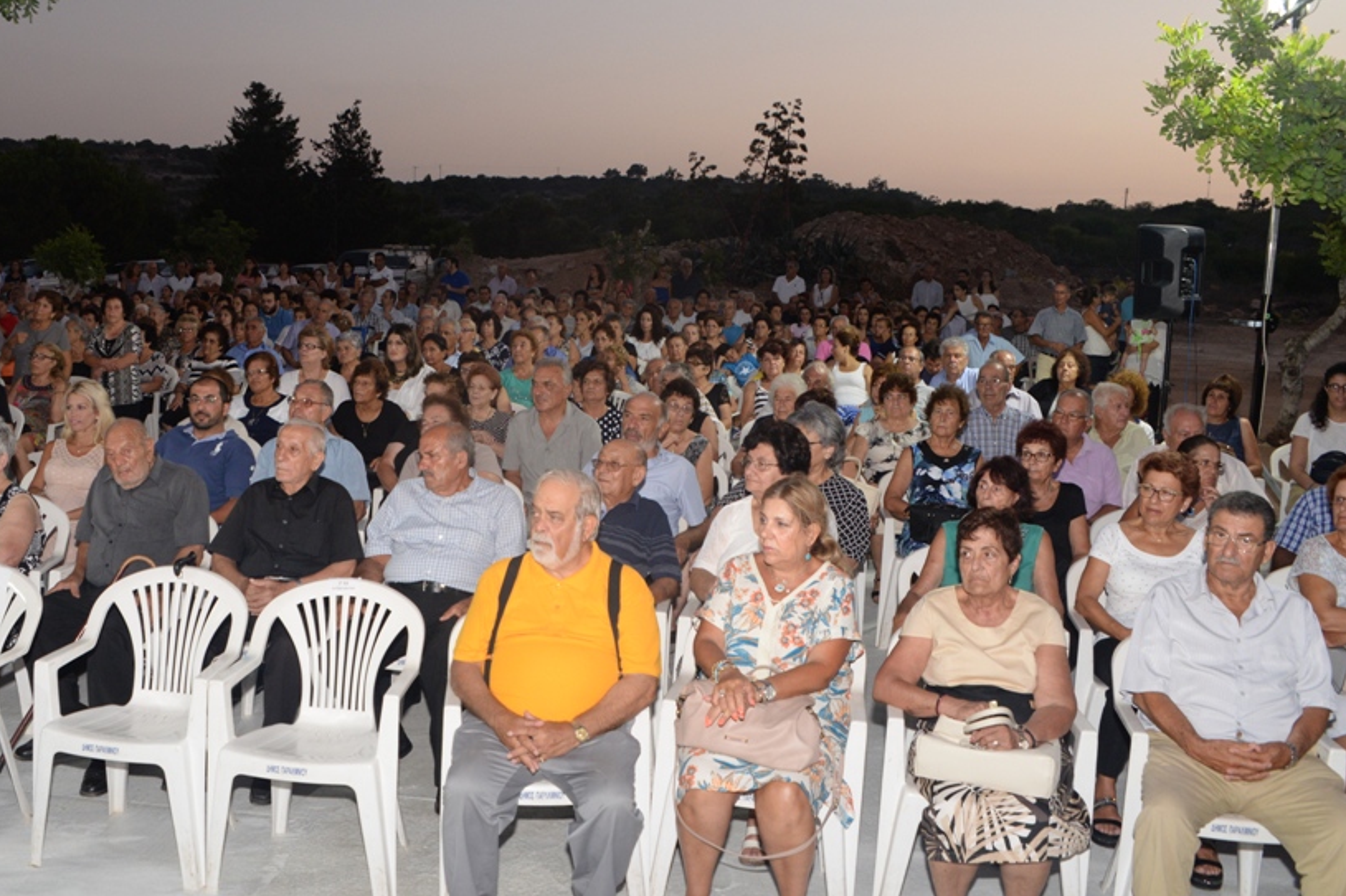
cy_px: 450
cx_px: 573
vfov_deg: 40.0
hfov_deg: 57.0
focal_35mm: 33
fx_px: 1234
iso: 1600
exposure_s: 1/80
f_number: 8
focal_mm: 28
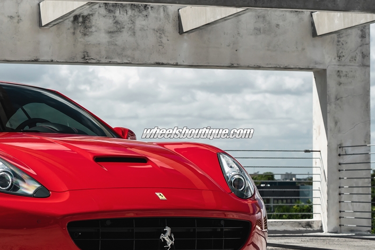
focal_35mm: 136
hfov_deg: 15.0
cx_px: 65
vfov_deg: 10.1
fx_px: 1417
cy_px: 85
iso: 200
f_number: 6.3
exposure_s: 1/640
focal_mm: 50
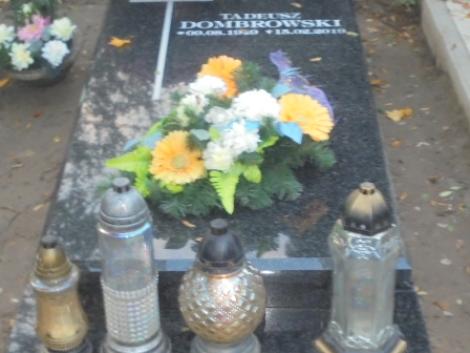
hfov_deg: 27.8
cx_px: 238
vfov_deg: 21.0
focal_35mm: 70
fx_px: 950
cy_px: 163
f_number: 4.8
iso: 400
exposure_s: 1/15
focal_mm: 8.9
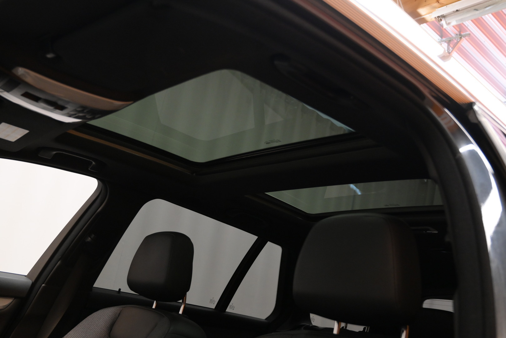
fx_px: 506
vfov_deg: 36.9
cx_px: 253
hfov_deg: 53.1
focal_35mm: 36
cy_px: 169
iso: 1600
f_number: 4
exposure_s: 1/125
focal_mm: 24
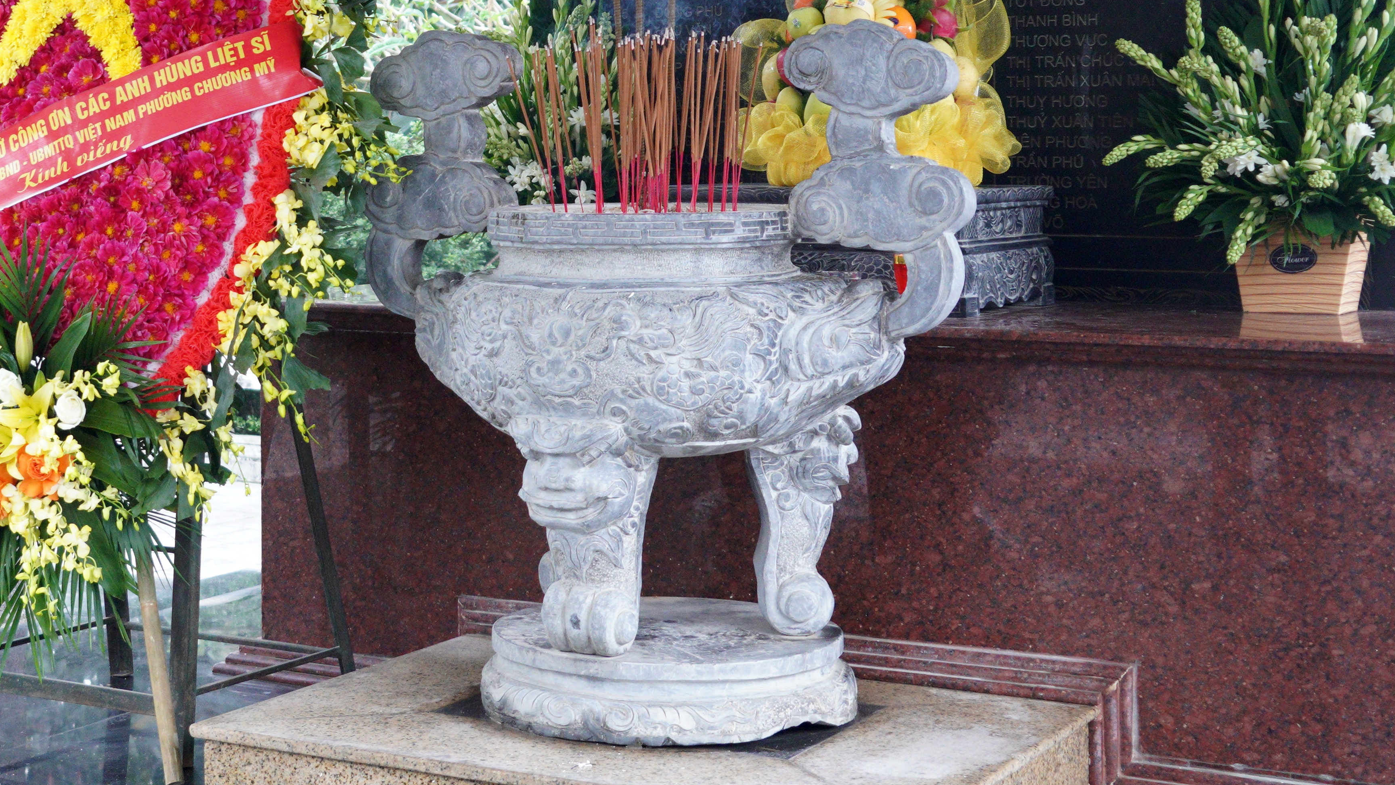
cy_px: 152
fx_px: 2478
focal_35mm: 67
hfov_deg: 30.6
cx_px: 249
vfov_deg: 17.8
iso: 4000
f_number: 4
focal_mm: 37
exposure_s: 1/200
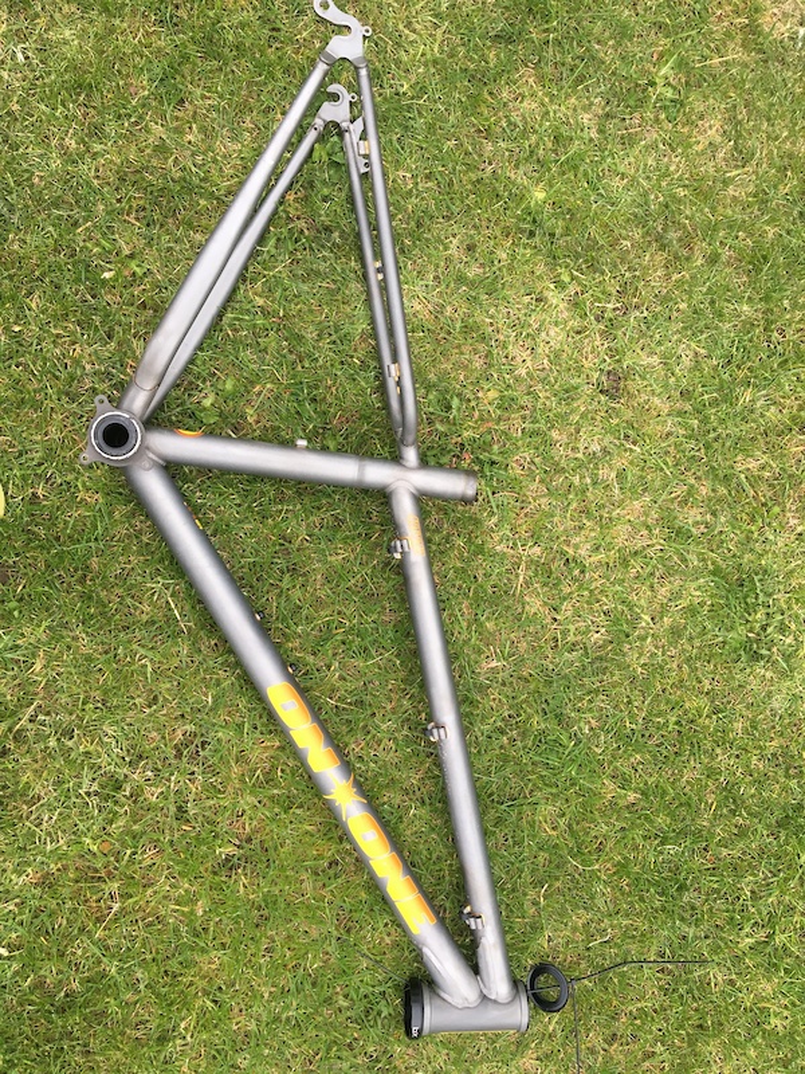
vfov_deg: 61.7
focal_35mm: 29
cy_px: 537
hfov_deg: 48.2
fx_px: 899
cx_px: 402
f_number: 2.2
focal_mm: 4.15
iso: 25
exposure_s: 1/33
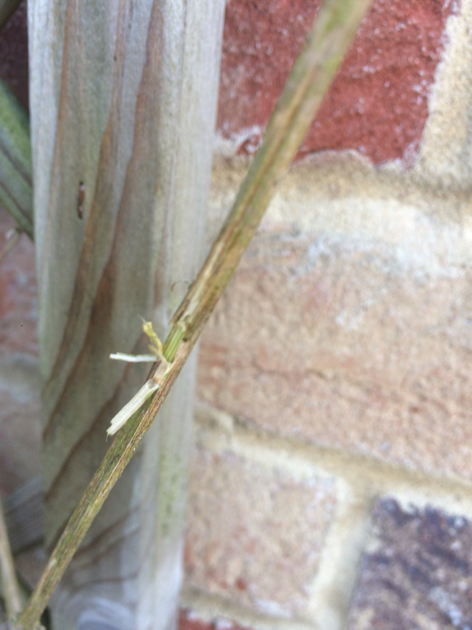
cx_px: 236
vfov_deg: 61.7
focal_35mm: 29
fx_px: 527
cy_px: 315
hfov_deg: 48.2
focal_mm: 4.15
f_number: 2.2
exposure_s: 1/50
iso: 40
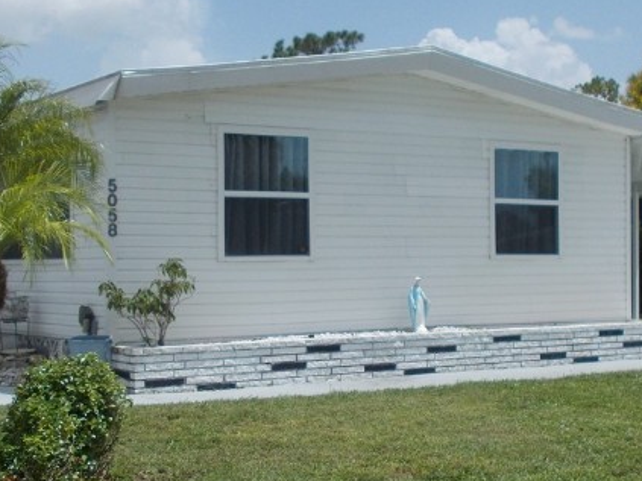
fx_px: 1168
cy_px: 250
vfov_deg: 23.3
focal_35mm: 63
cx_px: 261
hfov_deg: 30.7
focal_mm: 4.6
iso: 80
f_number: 8
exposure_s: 1/250
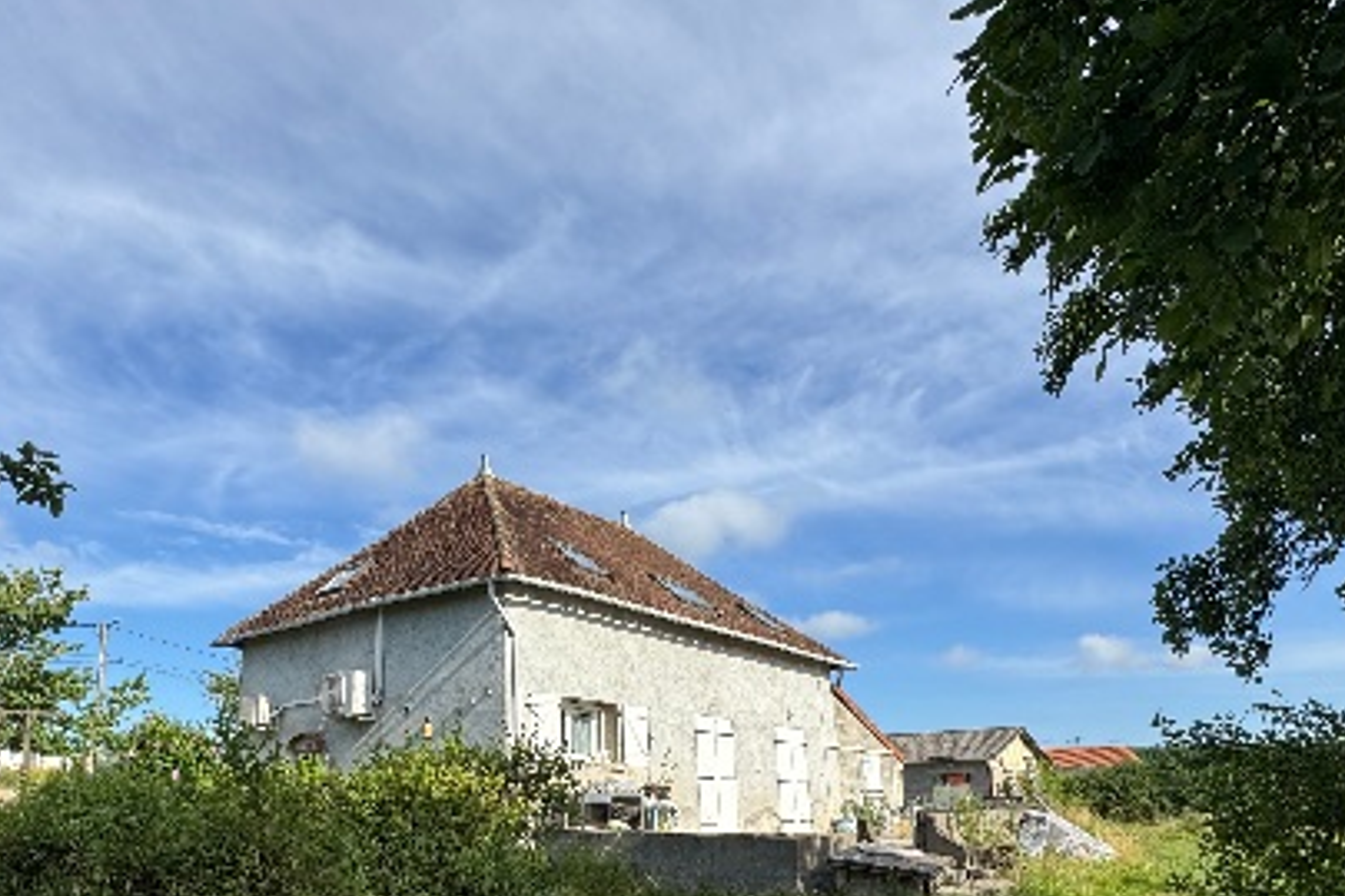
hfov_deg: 75.3
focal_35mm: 23
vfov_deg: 52.6
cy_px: 674
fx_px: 859
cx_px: 538
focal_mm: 2.22
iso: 50
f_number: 2.2
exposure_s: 1/2083
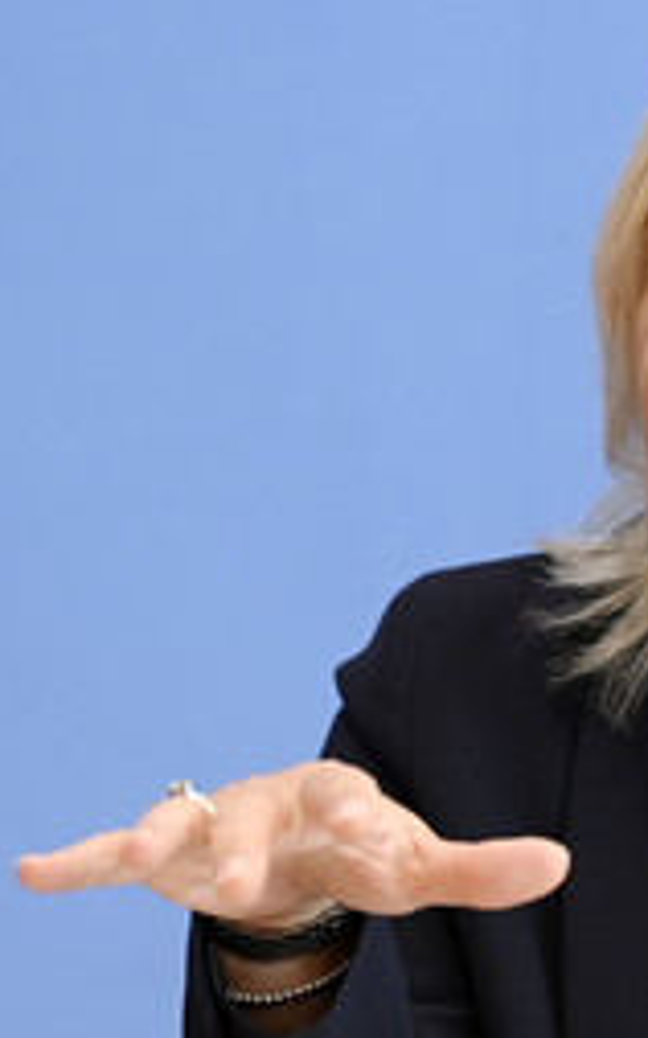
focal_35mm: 245
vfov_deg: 8.6
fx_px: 6927
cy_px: 509
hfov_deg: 5.3
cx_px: 847
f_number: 5.6
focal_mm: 135
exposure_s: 1/640
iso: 3200
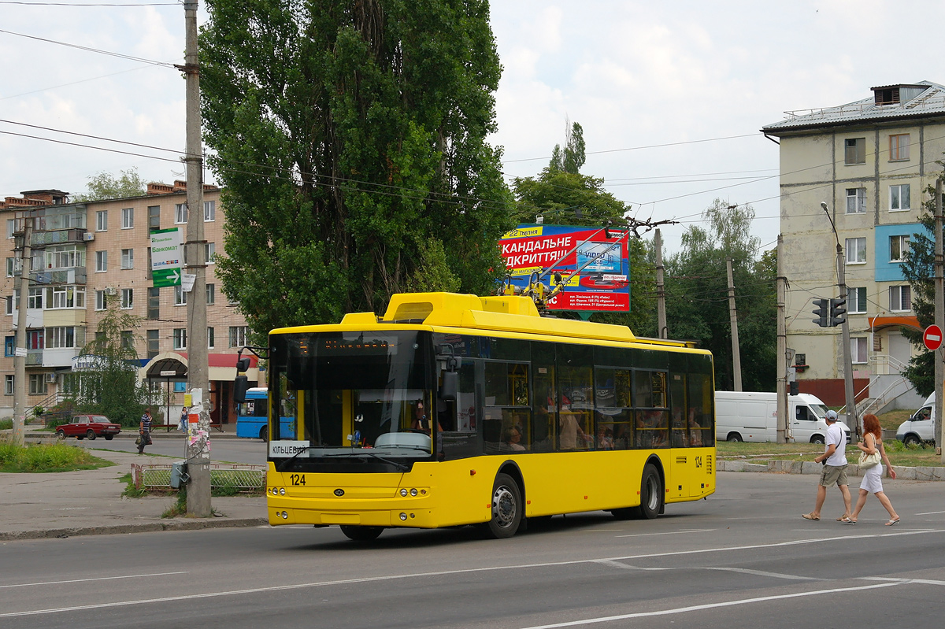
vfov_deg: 17.7
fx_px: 2020
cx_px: 472
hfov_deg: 26.3
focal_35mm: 77
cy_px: 314
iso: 250
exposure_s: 1/400
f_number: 5.6
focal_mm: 50
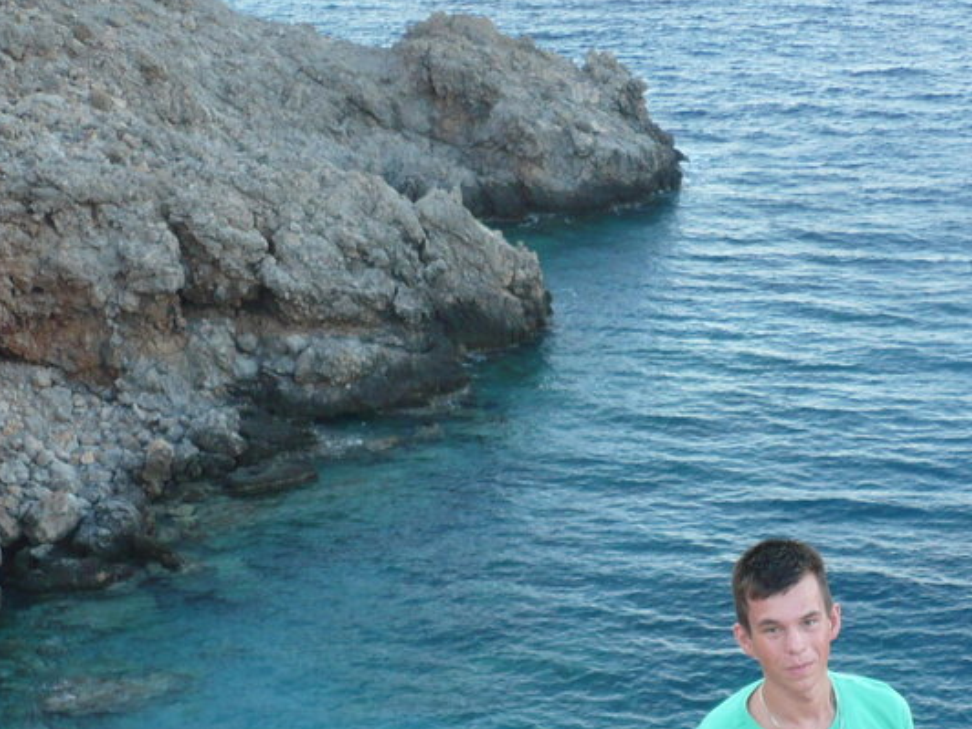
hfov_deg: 24.2
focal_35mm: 79
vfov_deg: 17.9
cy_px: 819
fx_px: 2218
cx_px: 813
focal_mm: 5.8
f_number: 2.8
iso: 100
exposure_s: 1/100
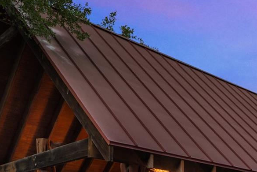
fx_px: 400
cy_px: 240
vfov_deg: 21.3
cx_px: 308
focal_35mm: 56
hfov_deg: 30.3
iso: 400
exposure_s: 1/50
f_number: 5
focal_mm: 16
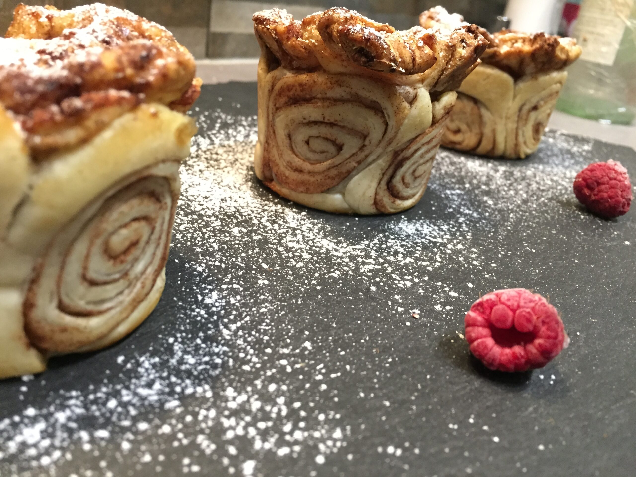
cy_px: 238
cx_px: 318
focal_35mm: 29
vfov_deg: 48.2
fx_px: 533
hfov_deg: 61.7
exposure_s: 1/17
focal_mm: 4.15
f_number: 2.2
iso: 500
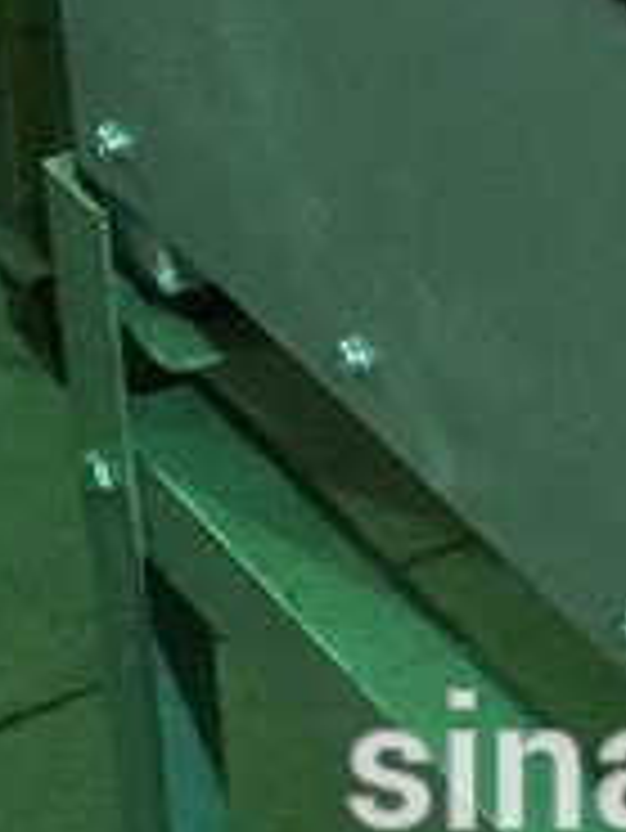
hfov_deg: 9.0
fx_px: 3781
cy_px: 828
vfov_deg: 12.4
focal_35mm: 157
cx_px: 1198
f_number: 2.2
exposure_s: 1/17
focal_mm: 4.15
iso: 200
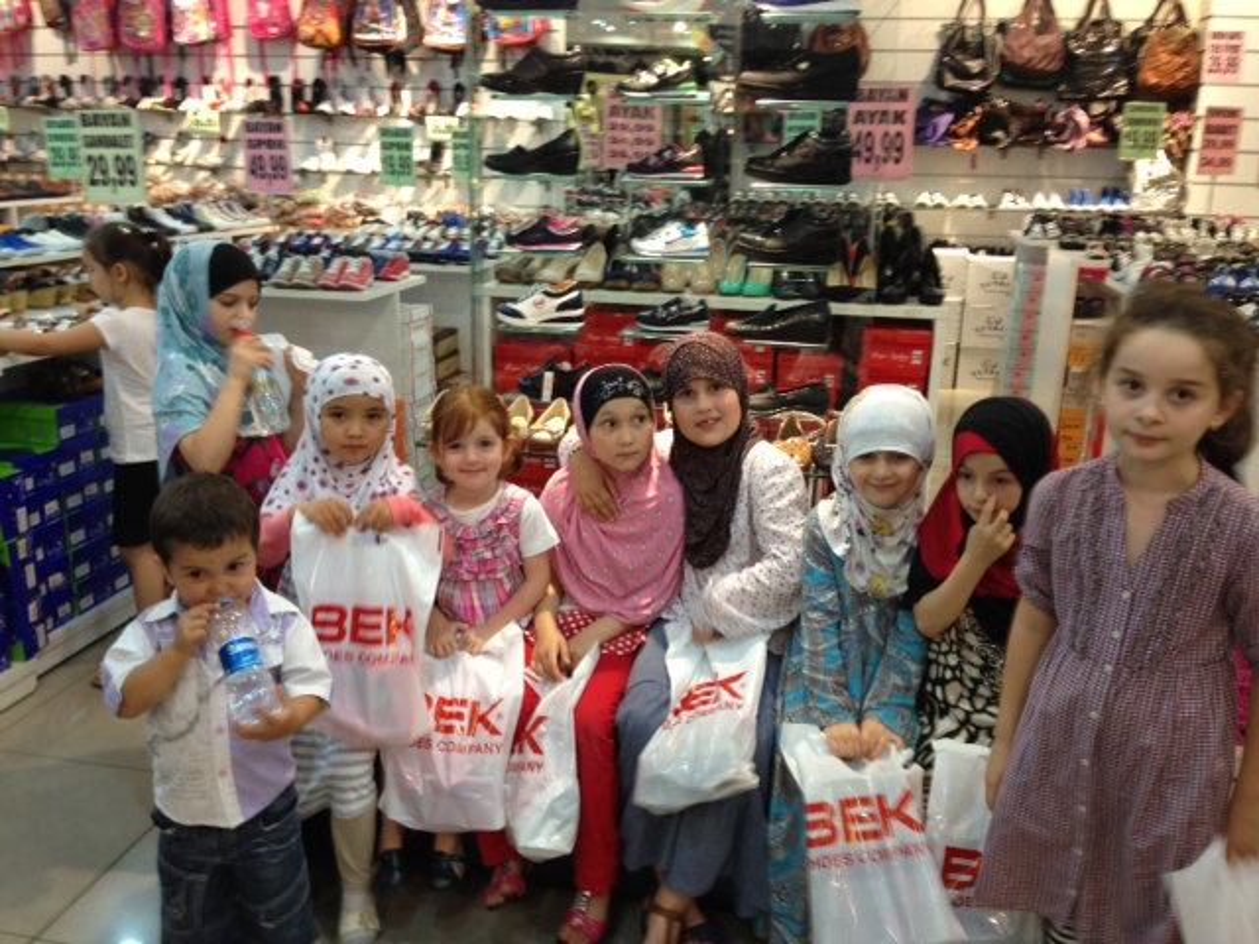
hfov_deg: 55.4
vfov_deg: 42.9
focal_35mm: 33
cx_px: 630
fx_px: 1200
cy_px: 472
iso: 80
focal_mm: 4.13
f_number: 2.4
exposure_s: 1/20
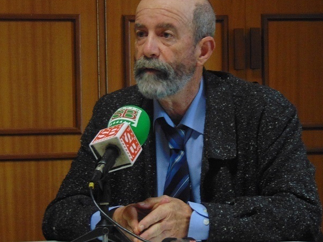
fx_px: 1325
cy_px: 113
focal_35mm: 142
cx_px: 160
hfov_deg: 13.9
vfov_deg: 10.4
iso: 400
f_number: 4
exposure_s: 1/15
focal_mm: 23.9
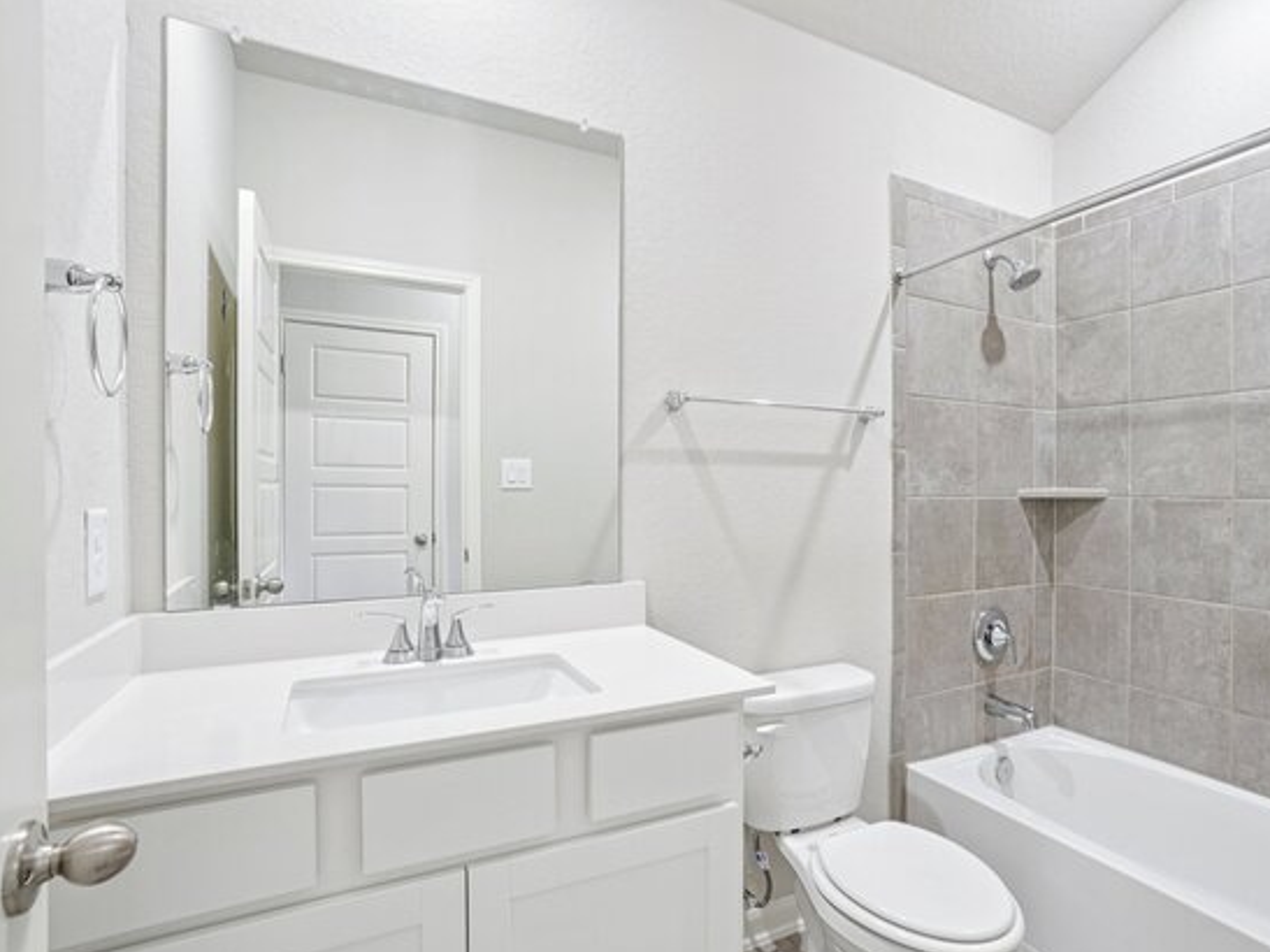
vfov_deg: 71.5
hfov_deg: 87.0
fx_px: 660
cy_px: 493
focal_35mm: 18
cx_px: 738
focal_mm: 16
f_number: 8
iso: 400
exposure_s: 1/8
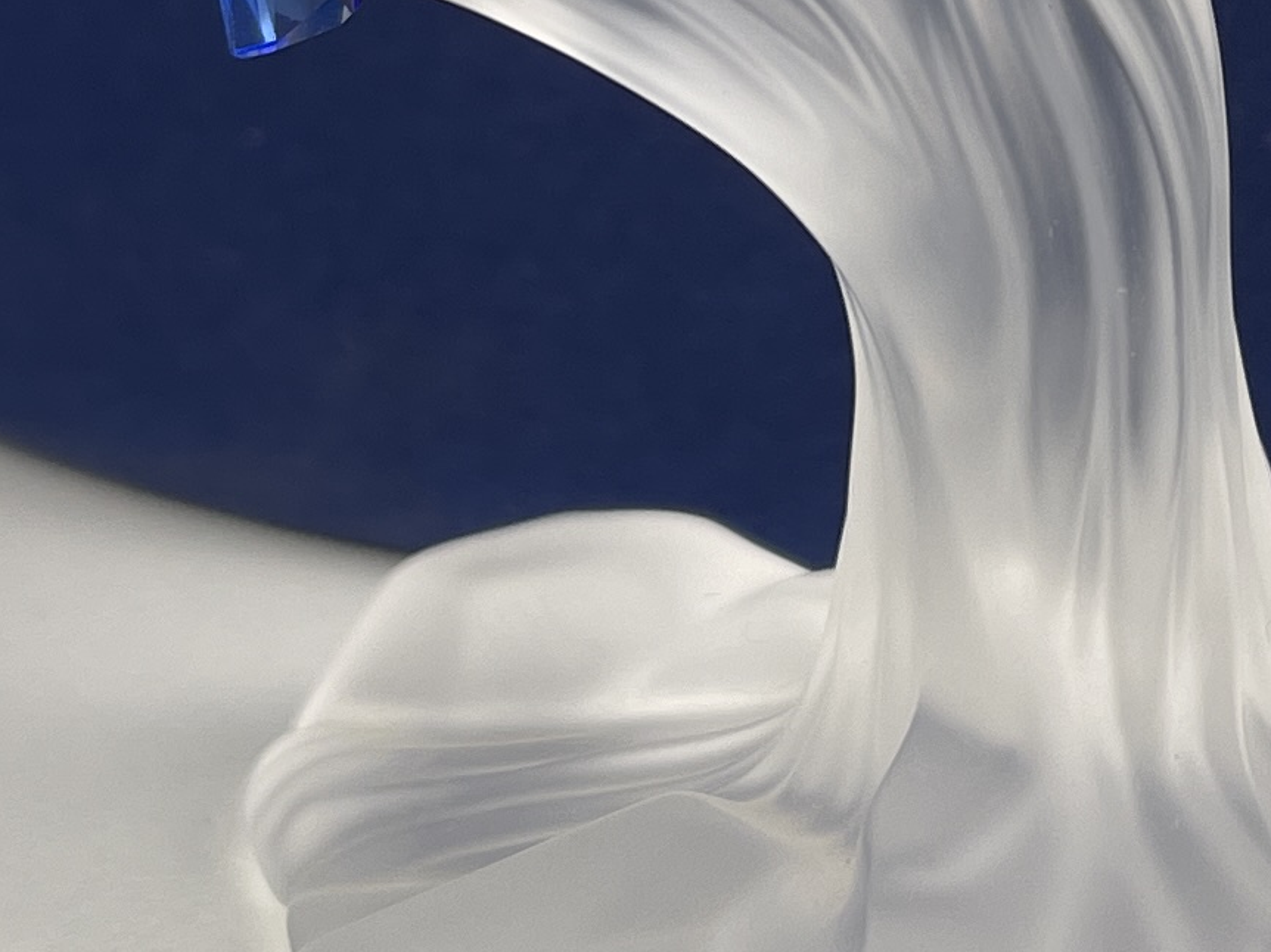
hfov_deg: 16.6
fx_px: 4295
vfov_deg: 12.2
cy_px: -321
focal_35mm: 117
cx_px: 1202
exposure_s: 1/121
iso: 32
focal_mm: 5.1
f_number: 1.6
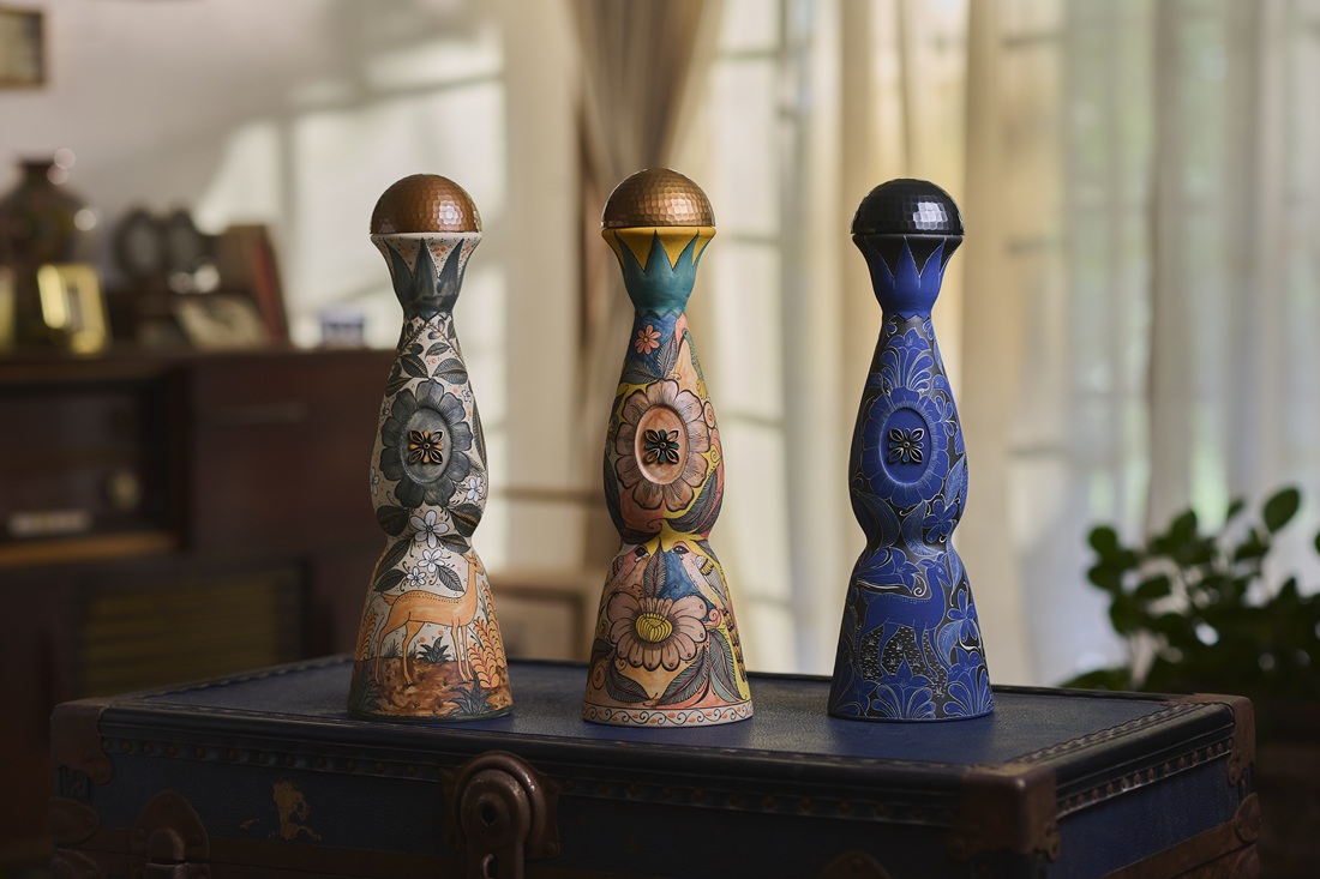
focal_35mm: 85
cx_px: 660
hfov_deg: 23.9
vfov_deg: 16.1
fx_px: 3116
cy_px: 440
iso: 640
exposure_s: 1/125
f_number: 5
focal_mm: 85
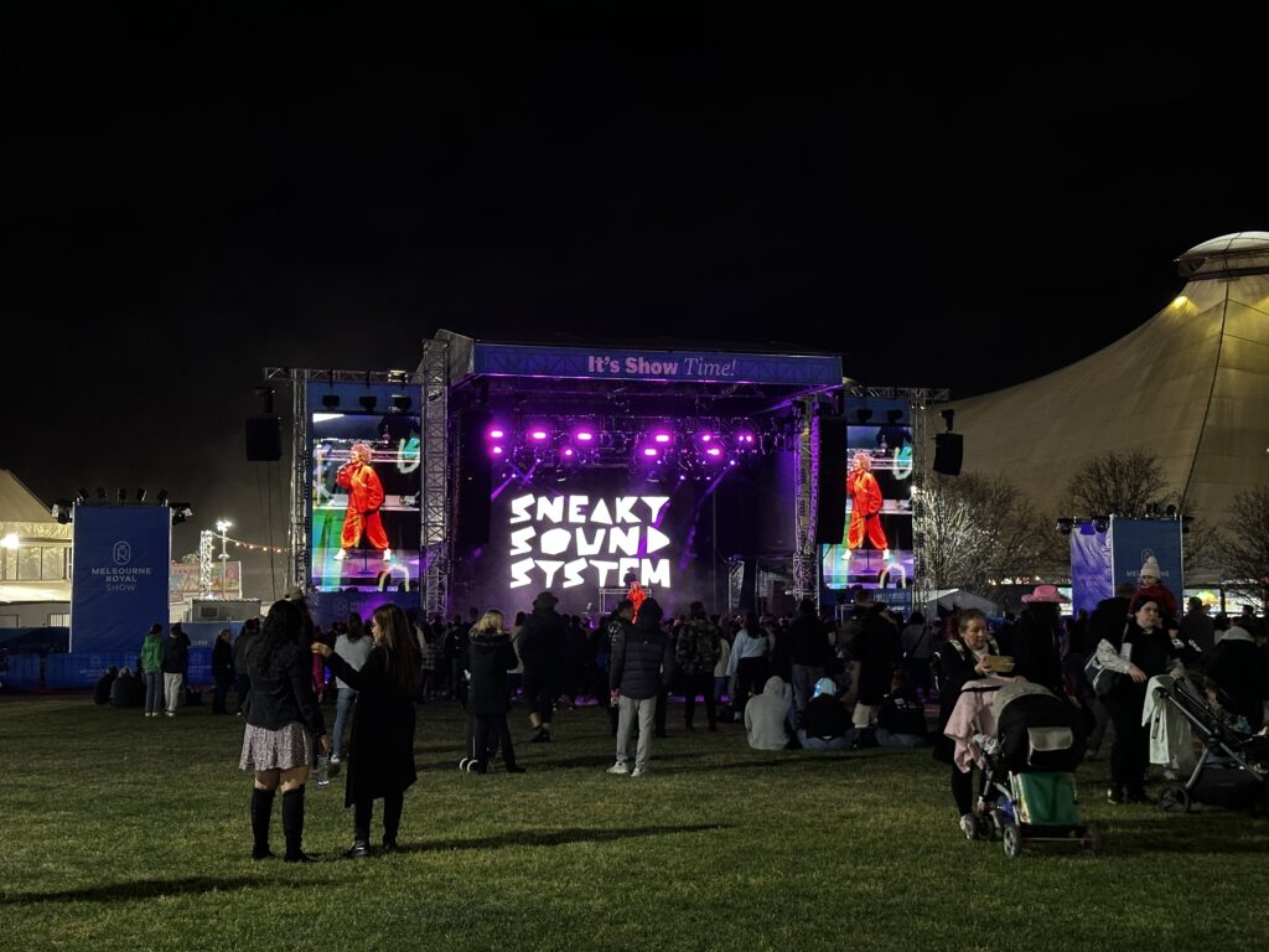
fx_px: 1760
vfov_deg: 30.3
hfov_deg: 39.7
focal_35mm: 48
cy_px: 476
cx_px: 634
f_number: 1.78
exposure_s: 1/38
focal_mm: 6.86
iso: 250
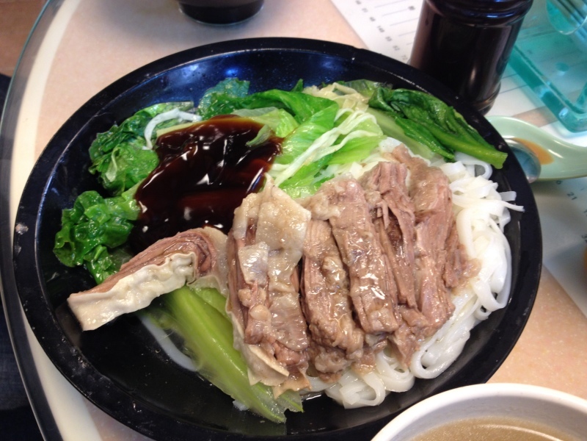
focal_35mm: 35
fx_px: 594
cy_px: 220
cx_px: 294
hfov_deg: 52.6
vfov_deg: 40.7
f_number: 2.4
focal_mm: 4.28
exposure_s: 1/20
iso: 64
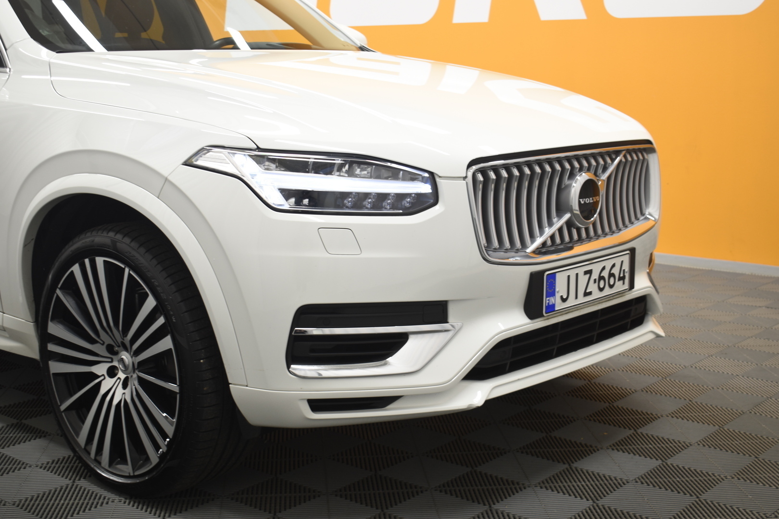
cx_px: 390
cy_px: 260
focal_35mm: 51
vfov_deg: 26.5
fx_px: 1103
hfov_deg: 38.9
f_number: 4.5
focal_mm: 34
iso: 200
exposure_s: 1/4
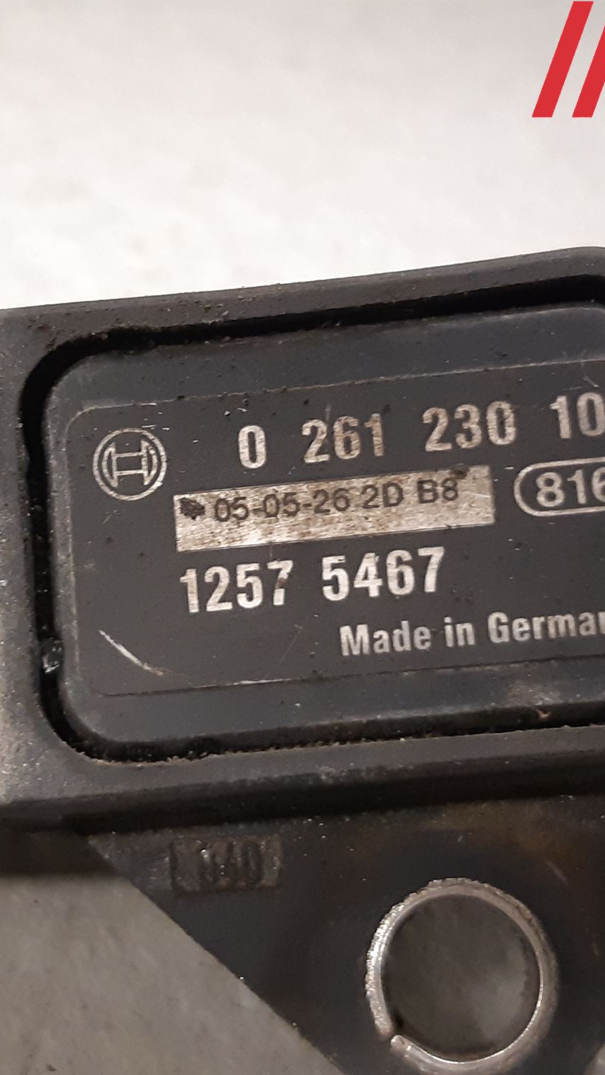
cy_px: 539
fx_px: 1084
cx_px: 243
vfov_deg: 52.8
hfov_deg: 31.1
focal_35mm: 38
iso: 250
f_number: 1.7
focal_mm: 3.93
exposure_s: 1/50
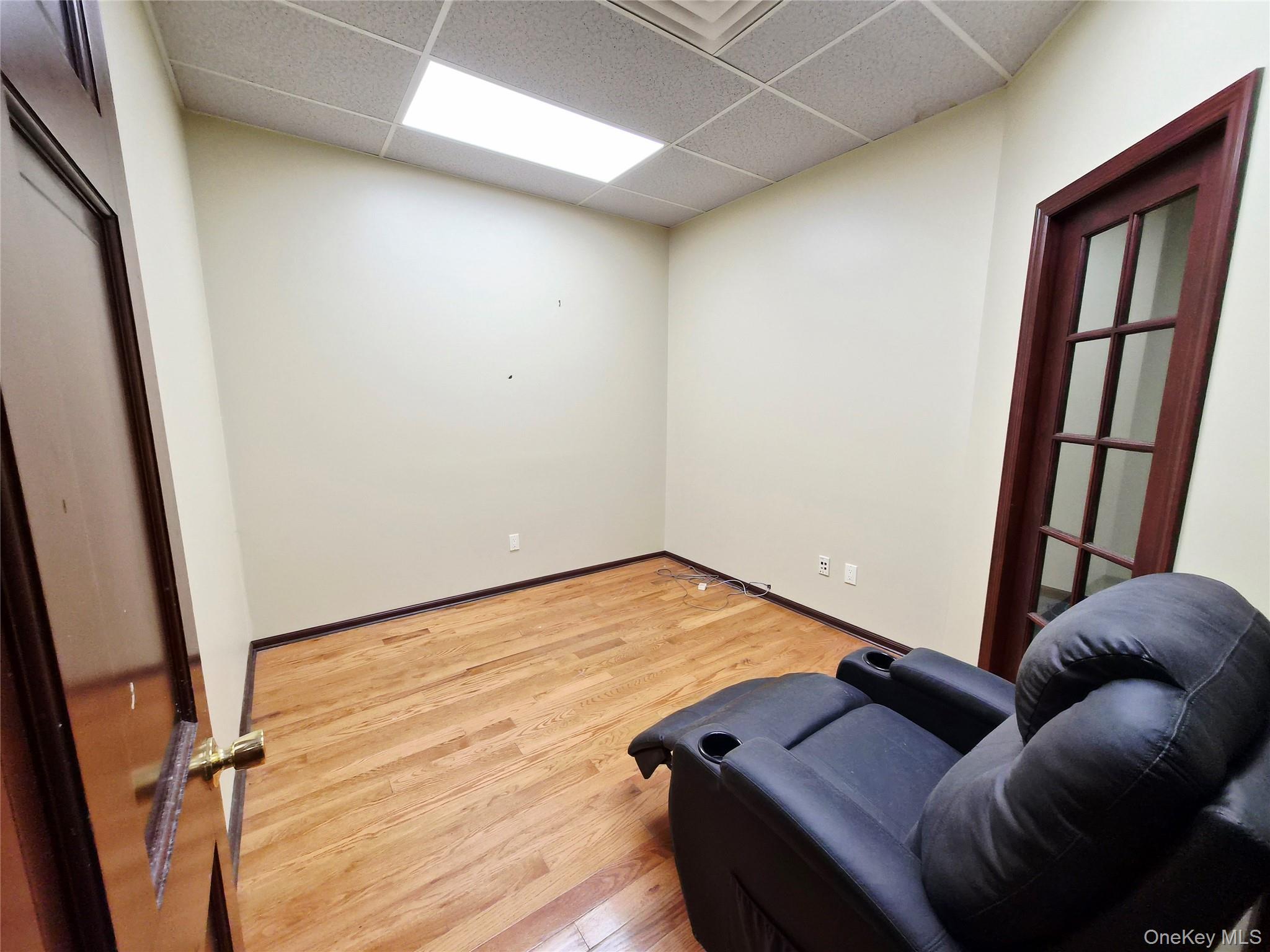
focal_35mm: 13
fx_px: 477
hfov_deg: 106.2
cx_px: 635
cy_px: 476
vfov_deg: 89.9
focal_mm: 1.7
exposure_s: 1/60.2
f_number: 2.2
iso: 100
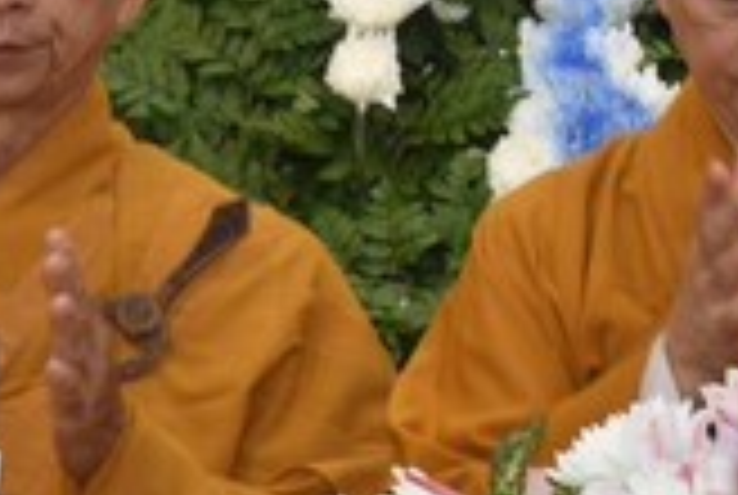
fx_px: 8934
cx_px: 1184
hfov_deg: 4.7
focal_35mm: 435
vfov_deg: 3.2
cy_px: -108
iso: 800
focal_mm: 110
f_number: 5
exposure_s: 1/100
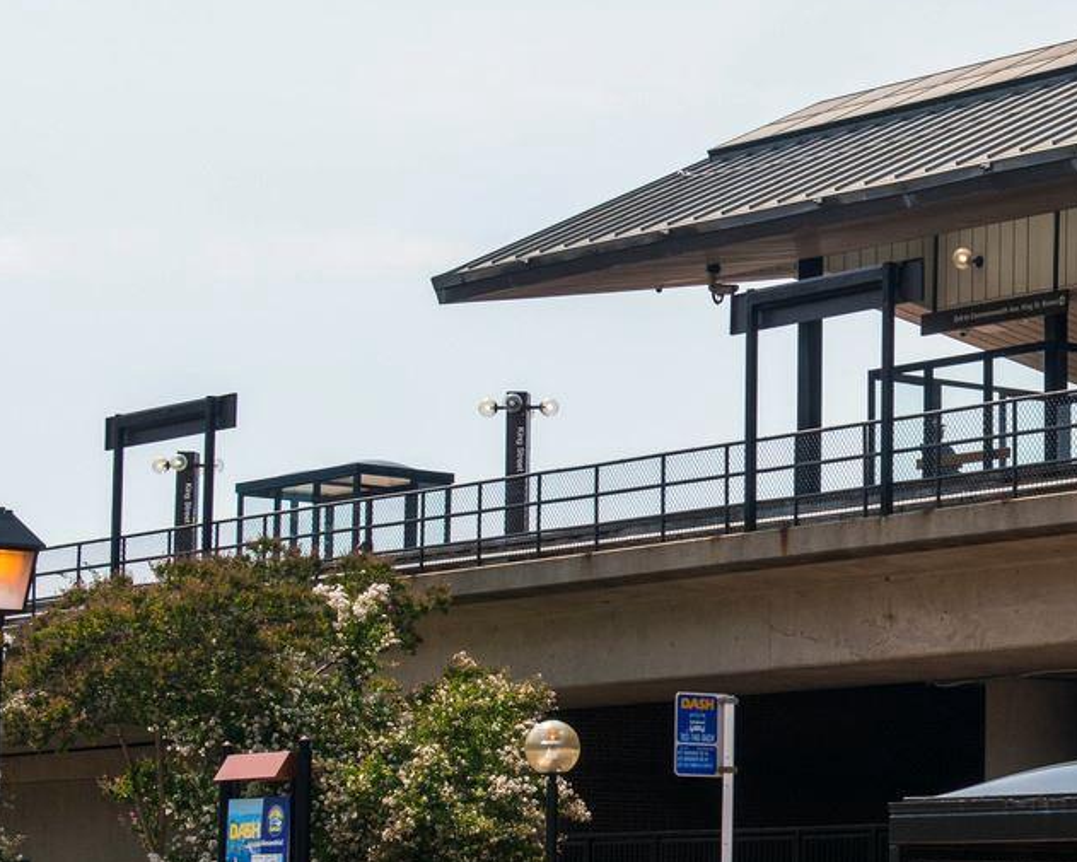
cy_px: 521
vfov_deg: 13.0
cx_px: 1101
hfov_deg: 15.8
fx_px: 3794
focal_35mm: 119
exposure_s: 1/1000
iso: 200
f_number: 8
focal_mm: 40
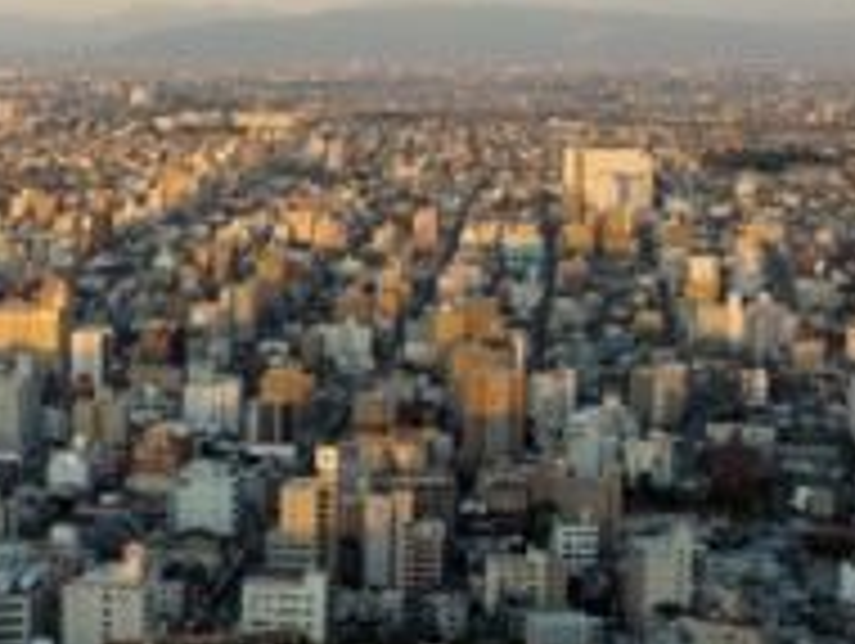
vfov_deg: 17.8
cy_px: 266
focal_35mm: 83
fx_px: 2053
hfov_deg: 22.4
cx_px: -45
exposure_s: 1/160
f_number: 3.1
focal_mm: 6.3
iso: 64
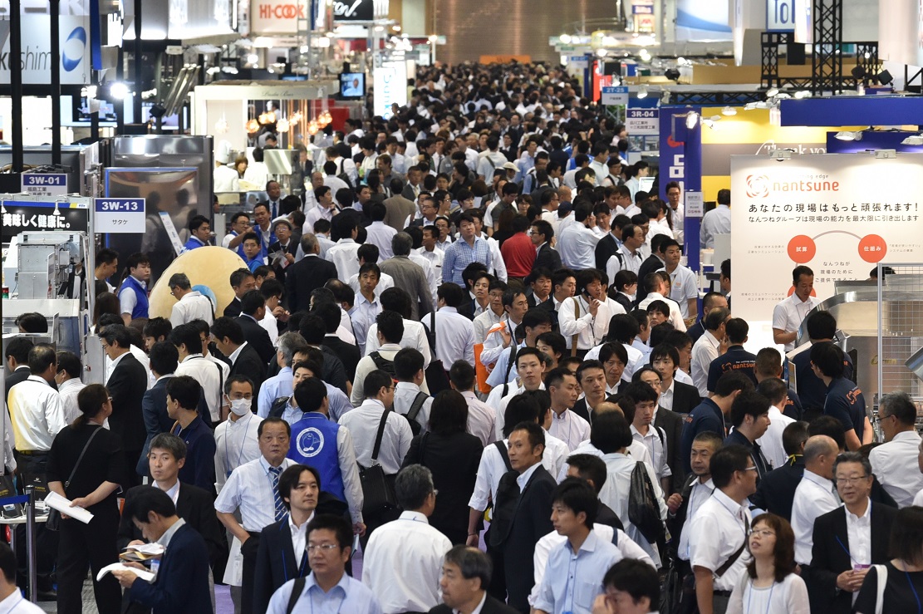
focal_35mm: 160
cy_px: 307
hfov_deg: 12.8
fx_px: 4099
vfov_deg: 8.6
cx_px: 462
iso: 2000
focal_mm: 160
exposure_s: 1/200
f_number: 5.6
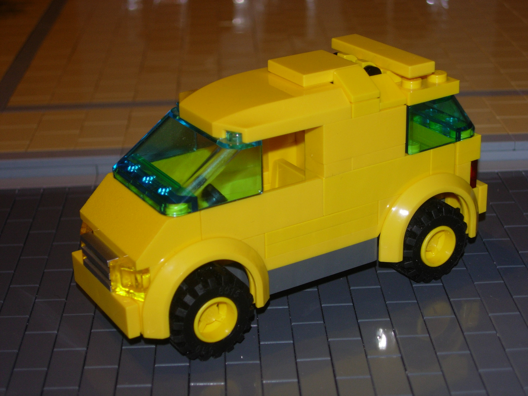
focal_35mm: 72
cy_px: 198
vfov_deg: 20.4
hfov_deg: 27.0
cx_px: 264
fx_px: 1098
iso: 79
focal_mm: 14.9
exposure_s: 1/64
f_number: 3.7
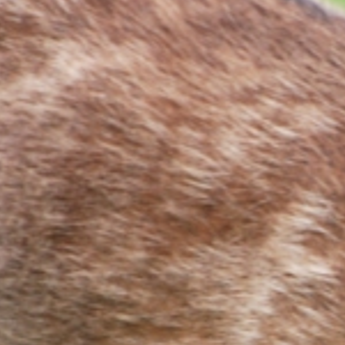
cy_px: 422
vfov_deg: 0.7
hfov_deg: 0.7
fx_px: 29441
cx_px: 589
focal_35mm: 2611
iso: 200
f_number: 5.6
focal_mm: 300
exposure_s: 1/320
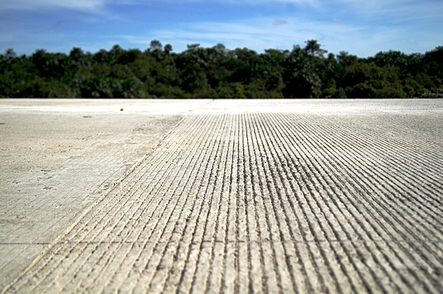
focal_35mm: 45
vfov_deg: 29.8
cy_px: 147
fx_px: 553
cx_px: 222
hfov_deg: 43.7
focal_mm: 30
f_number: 4.5
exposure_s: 1/160
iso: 100
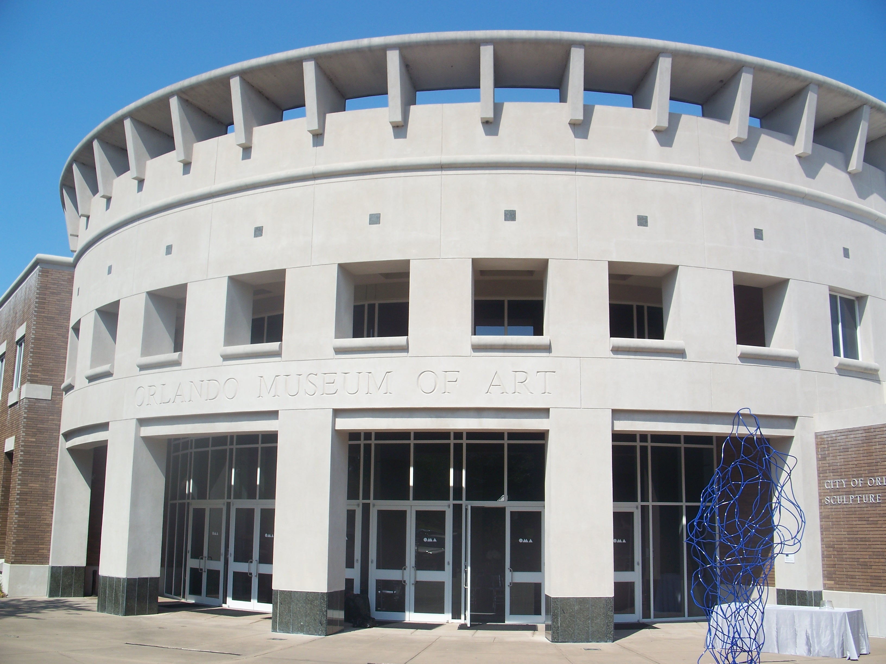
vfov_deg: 38.7
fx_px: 947
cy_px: 332
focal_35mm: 37
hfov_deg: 50.1
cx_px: 443
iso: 64
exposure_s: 1/500
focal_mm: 7.8
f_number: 4
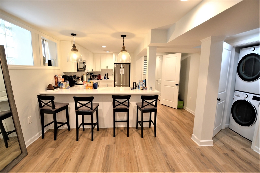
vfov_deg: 77.3
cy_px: 86
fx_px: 108
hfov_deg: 100.4
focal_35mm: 15
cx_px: 130
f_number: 3.5
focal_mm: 10
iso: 400
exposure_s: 1/40
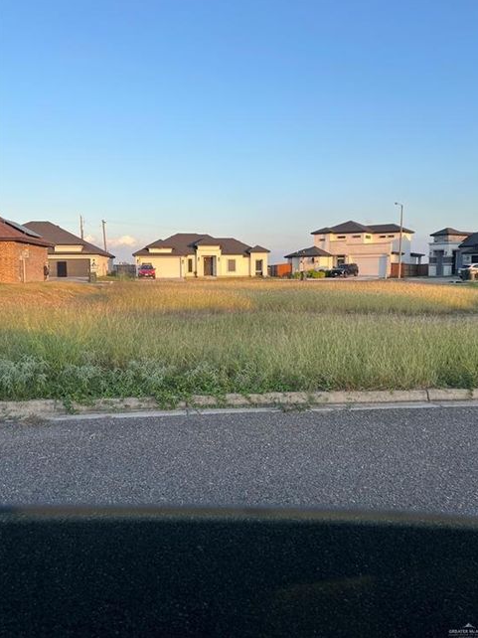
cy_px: 311
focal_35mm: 27
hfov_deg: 51.3
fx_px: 497
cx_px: 244
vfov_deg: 65.3
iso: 50
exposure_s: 1/1079
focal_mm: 5.7
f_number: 1.5
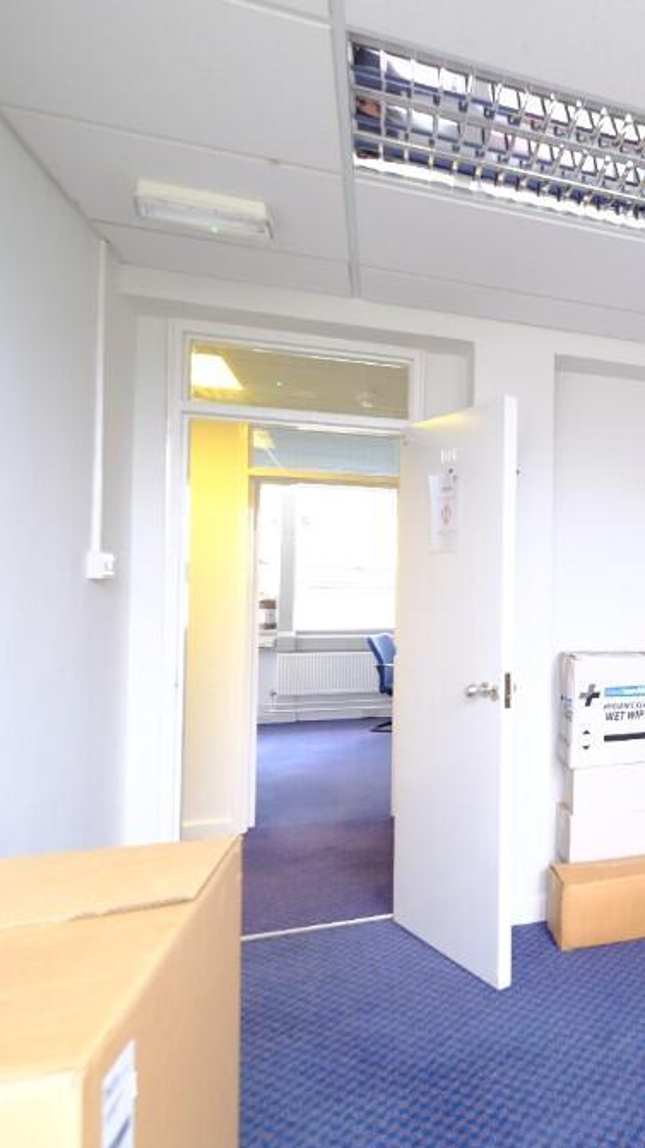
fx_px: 730
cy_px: 581
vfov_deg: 76.3
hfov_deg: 38.4
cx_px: 729
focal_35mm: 24
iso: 160
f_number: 4
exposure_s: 1/7.5
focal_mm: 10
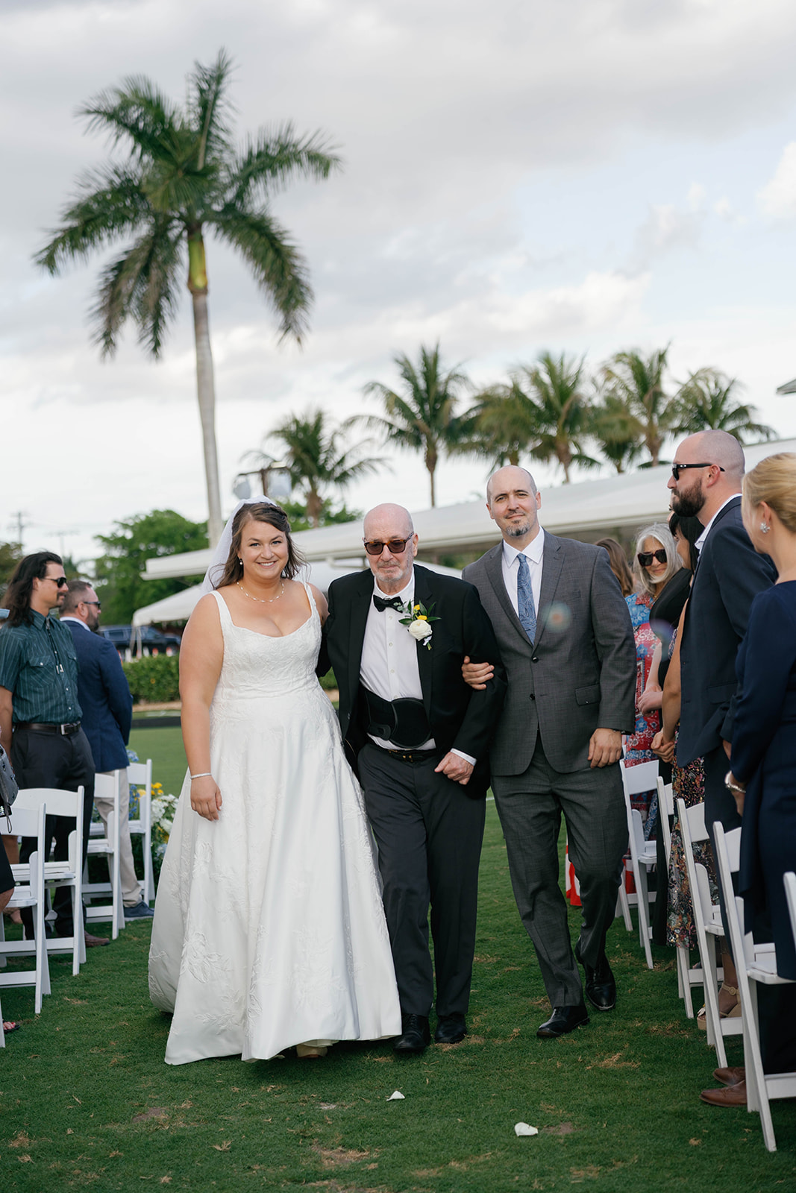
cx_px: 398
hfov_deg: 21.9
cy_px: 596
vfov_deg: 32.4
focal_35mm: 62
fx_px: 2056
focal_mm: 62
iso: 125
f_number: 2.8
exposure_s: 1/1000
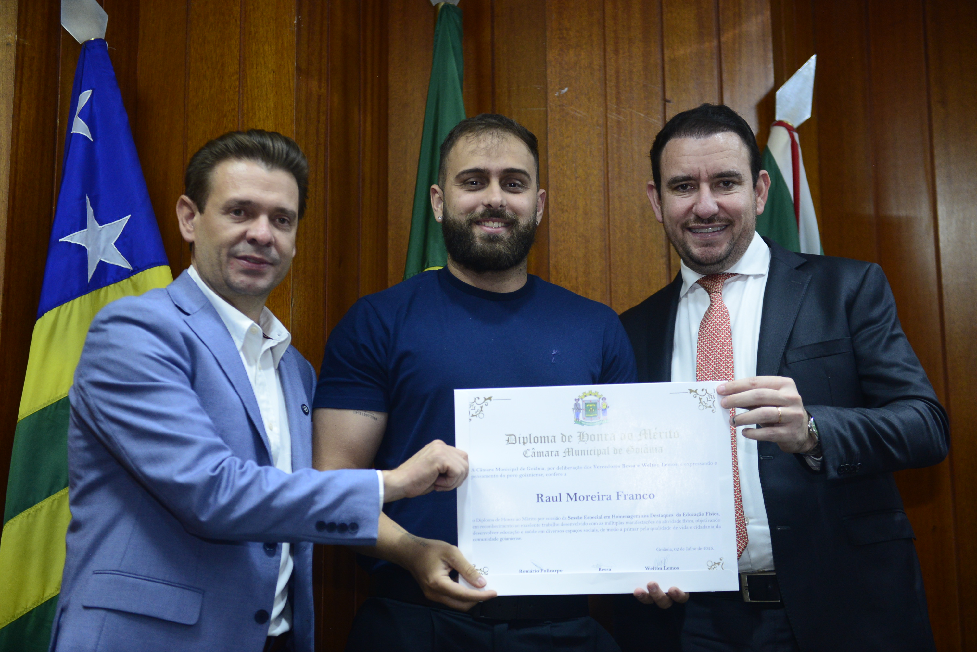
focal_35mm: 62
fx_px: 1683
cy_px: 326
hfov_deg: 32.4
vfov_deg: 21.9
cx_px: 488
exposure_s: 1/125
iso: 2000
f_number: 4
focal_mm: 62
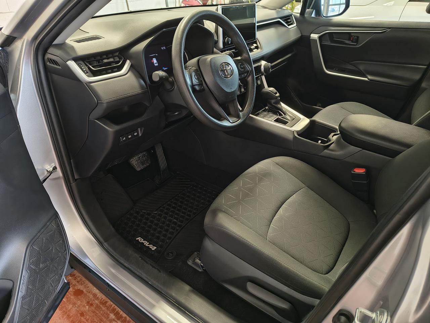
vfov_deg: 56.8
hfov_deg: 71.6
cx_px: 215
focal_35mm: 24
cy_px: 162
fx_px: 298
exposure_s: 1/60
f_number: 1.8
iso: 610
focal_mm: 5.56
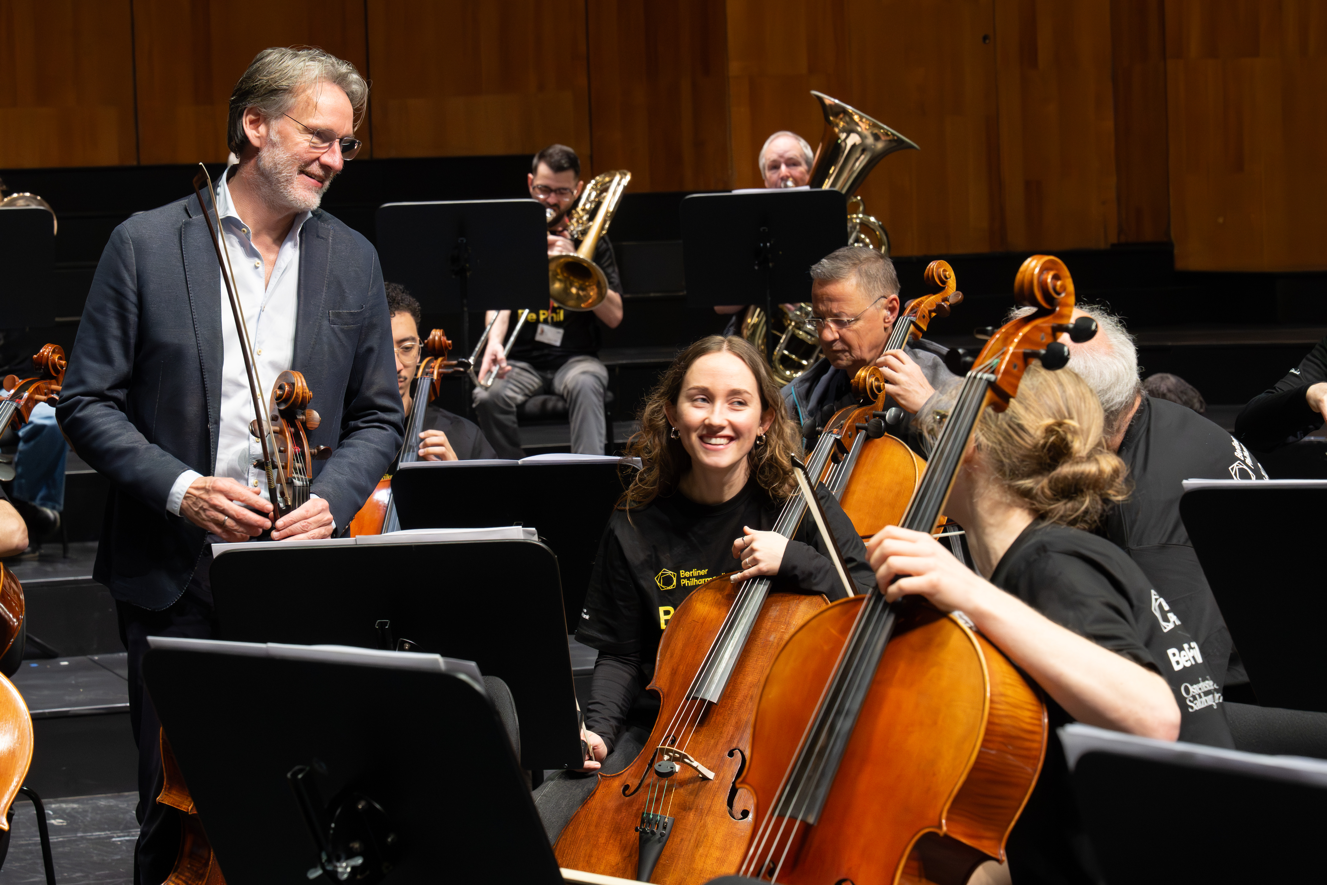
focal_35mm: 70
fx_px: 2580
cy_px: 442
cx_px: 664
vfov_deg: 19.5
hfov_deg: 28.8
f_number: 6.3
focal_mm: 70
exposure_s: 1/160
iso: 5000
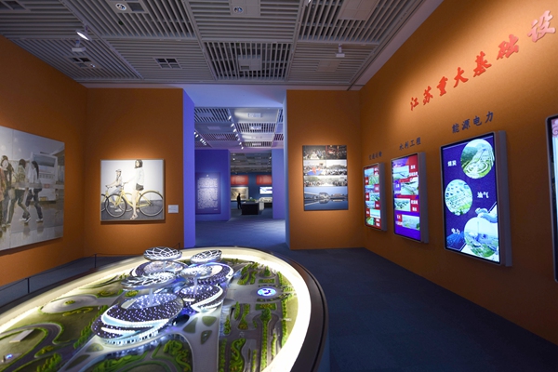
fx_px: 248
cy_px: 186
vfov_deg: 73.7
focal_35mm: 16
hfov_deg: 96.7
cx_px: 279
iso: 400
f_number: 2.8
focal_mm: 16
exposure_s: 1/40
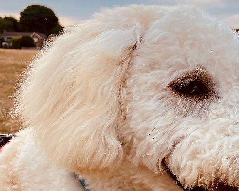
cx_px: 164
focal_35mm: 53
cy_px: 147
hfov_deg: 34.9
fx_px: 375
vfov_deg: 28.1
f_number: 1.6
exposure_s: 1/690
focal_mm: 4.2
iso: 32
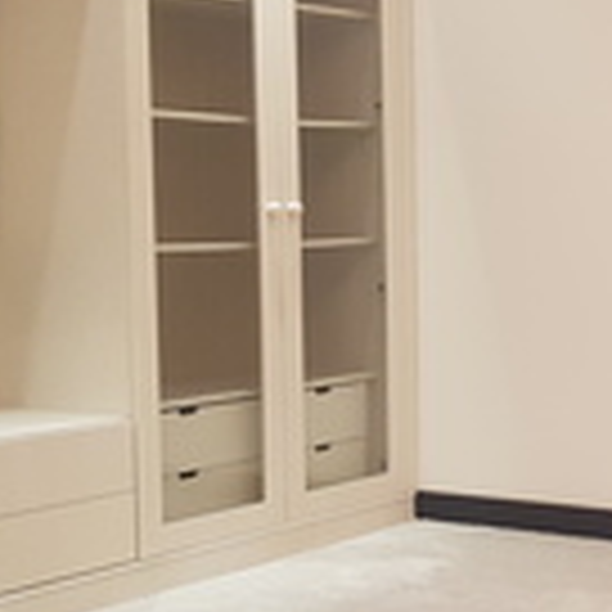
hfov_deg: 20.7
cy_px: 322
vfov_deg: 22.5
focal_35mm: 77
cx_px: 772
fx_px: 1540
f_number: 1.7
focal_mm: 4.2
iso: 200
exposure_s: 1/50
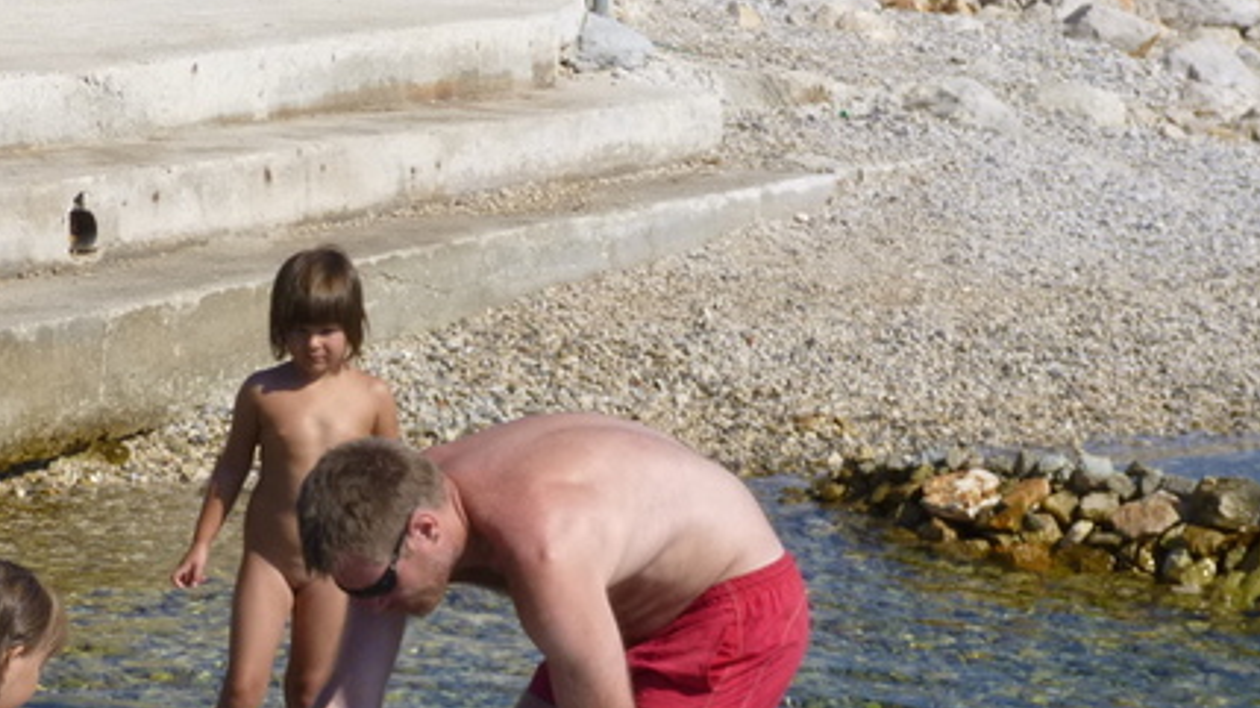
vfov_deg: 9.3
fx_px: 4342
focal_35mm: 130
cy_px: 646
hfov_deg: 16.4
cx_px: 338
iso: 100
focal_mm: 11.5
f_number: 4.5
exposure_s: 1/800
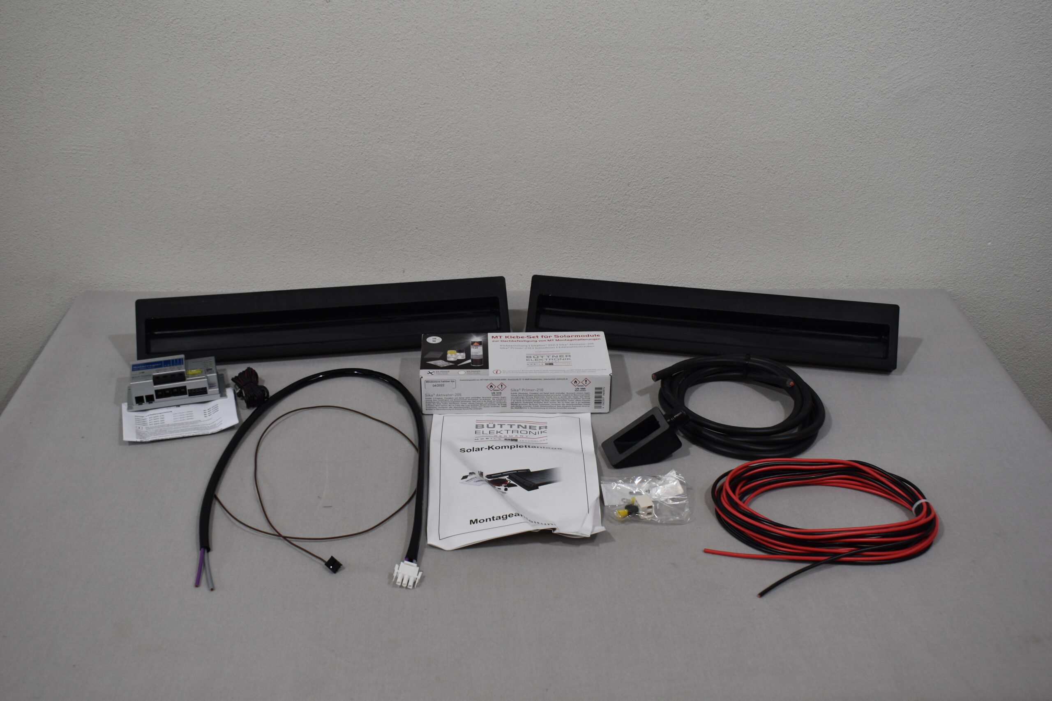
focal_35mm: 40
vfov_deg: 33.0
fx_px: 1183
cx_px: 526
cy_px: 350
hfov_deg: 47.9
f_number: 5.6
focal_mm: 27
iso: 280
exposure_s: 1/125
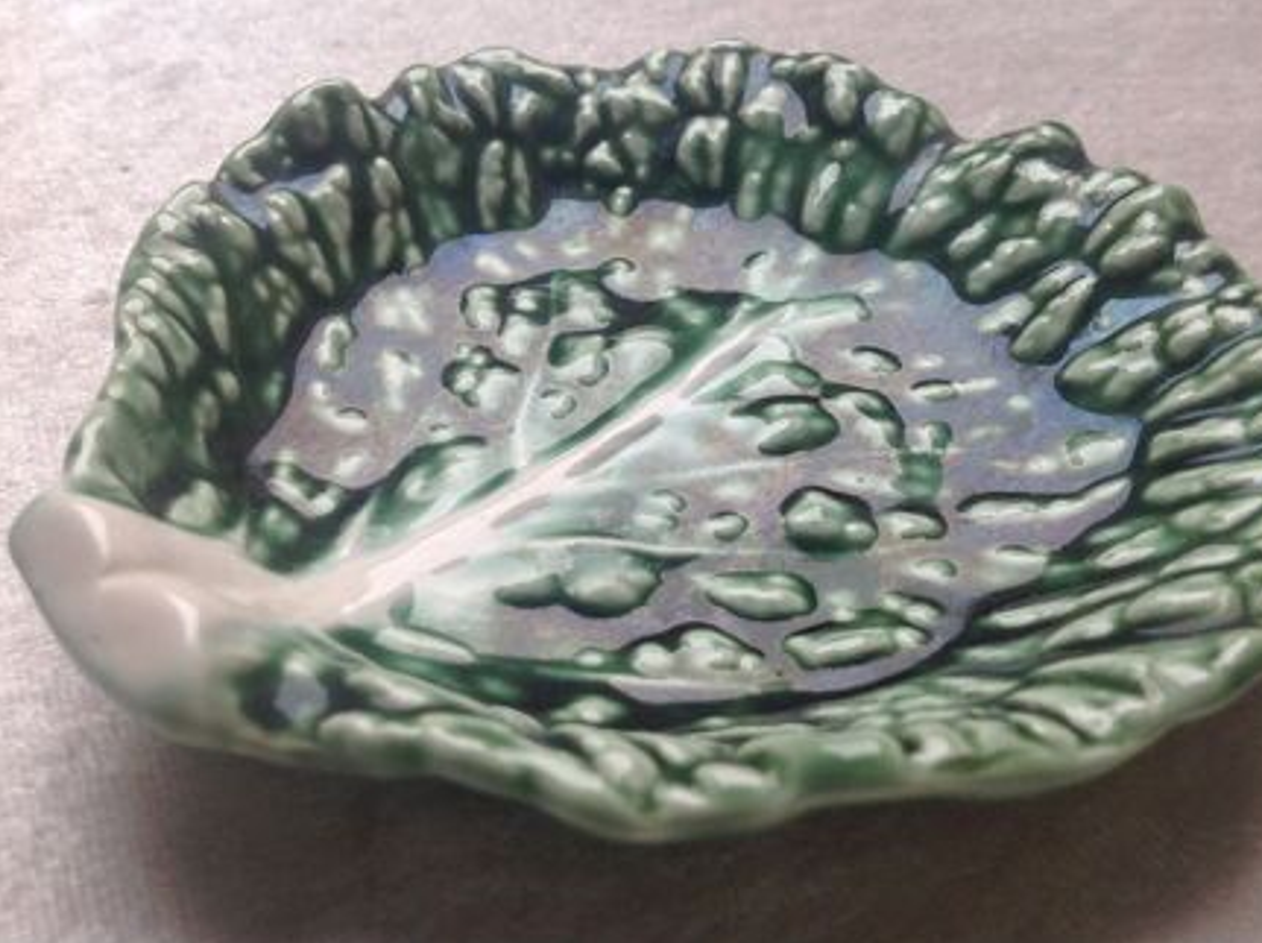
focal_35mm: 39
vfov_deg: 36.7
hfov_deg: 47.9
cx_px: 691
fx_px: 1420
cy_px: 429
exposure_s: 1/120
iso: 50
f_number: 2.4
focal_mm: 4.28
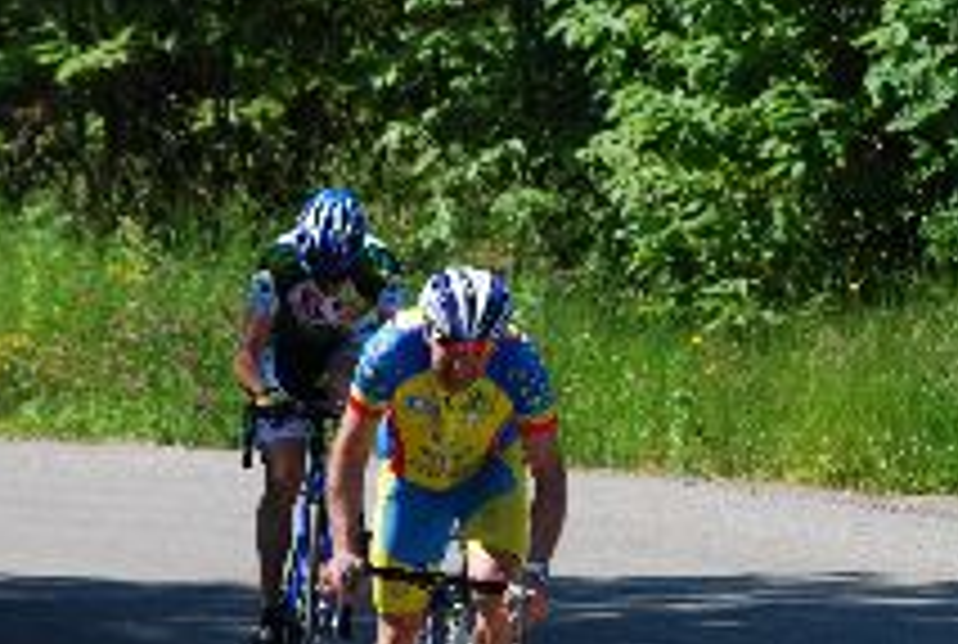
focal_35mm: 633
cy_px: 507
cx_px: 490
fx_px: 16880
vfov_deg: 2.2
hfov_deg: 3.3
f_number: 9
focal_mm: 200
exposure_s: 1/125
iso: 100
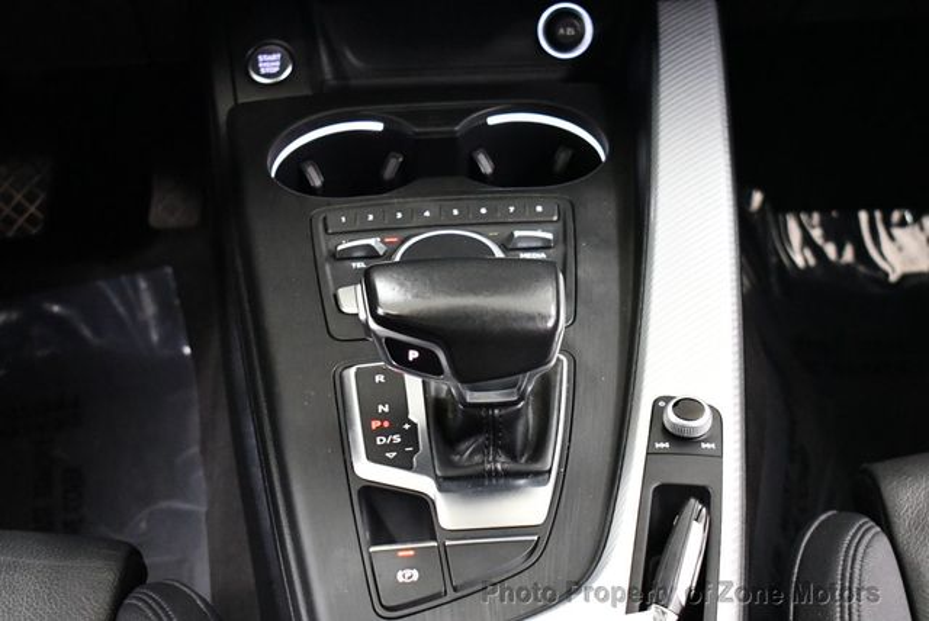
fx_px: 2066
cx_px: 464
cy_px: 310
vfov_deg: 17.1
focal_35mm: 80
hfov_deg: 25.3
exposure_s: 1/60
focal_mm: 40
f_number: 5
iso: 6400
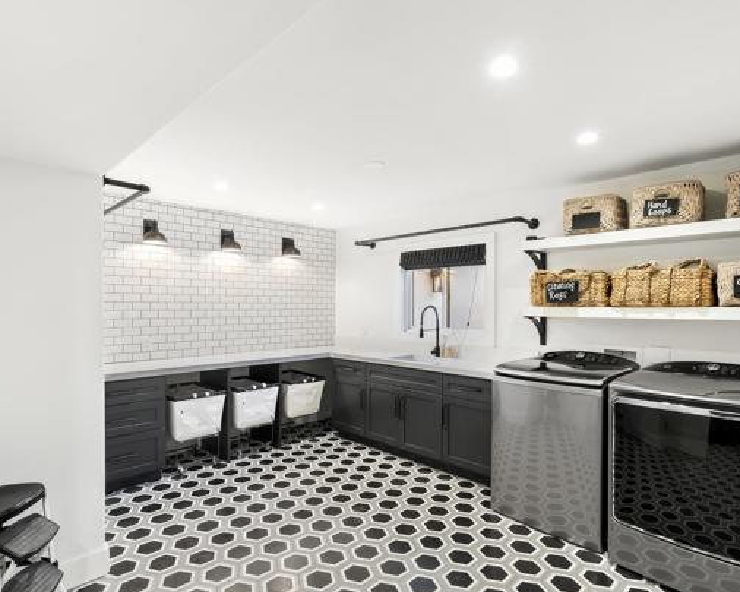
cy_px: 311
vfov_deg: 70.8
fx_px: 416
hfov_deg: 83.3
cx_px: 364
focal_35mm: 19
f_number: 8
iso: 500
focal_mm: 16
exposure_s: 1/2
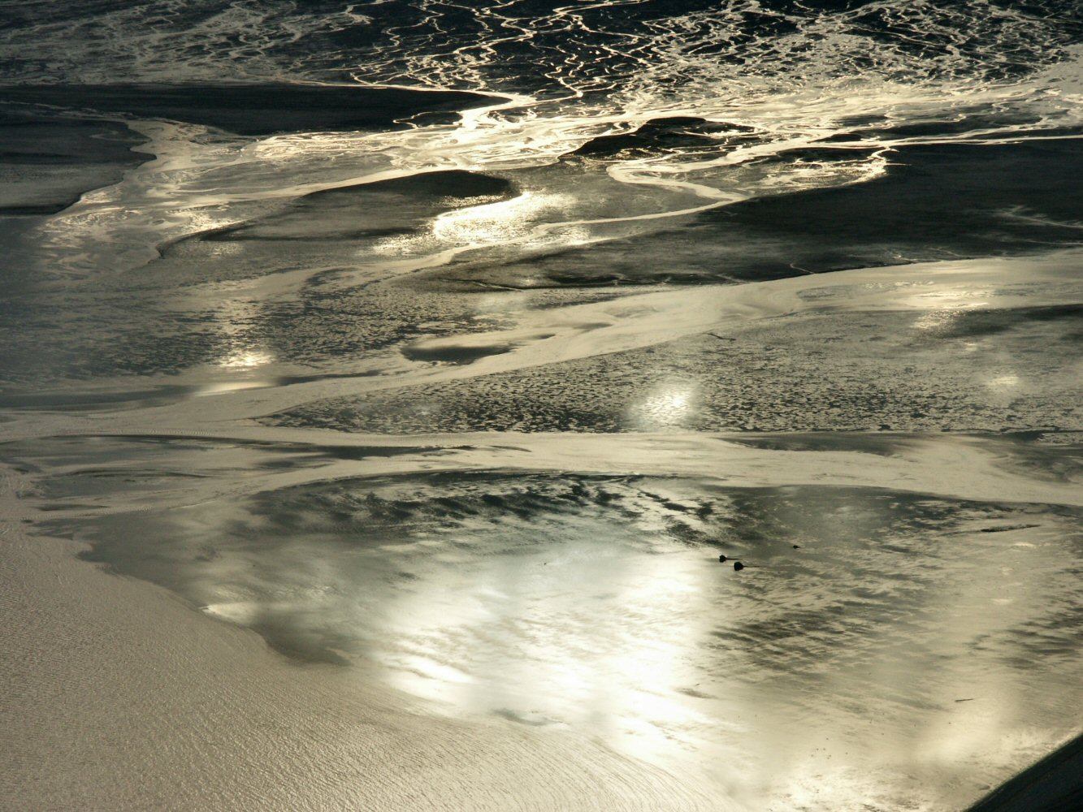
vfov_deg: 7.7
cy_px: 406
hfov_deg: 10.3
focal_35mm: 192
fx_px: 6007
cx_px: 542
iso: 100
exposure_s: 1/640
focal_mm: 49.11
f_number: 7.1
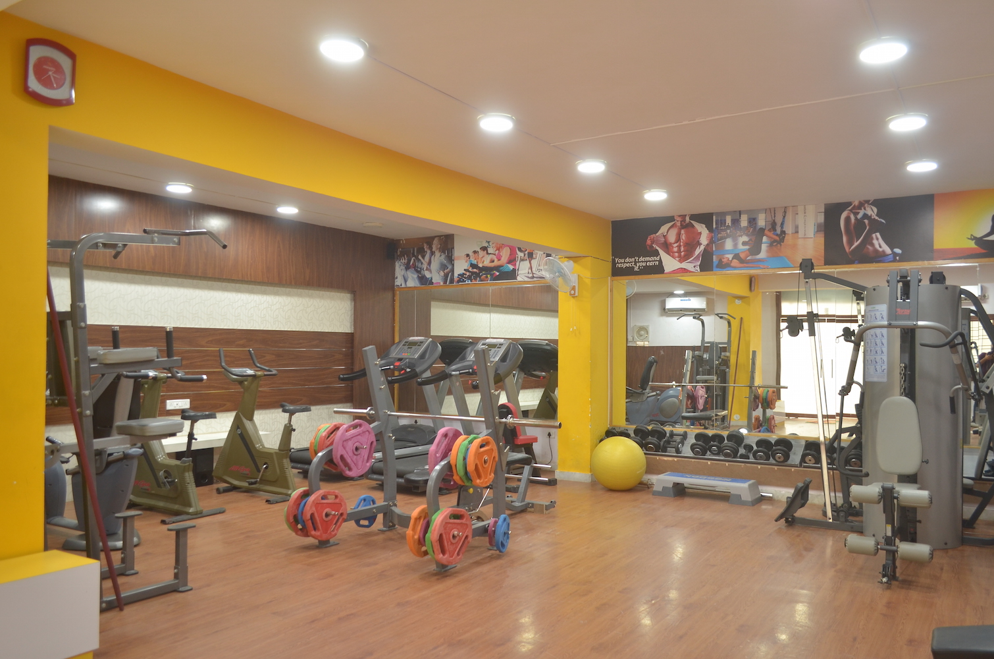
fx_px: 744
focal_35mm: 27
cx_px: 497
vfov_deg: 47.7
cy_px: 330
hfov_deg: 67.5
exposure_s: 1/20
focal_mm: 18
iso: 320
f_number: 3.5
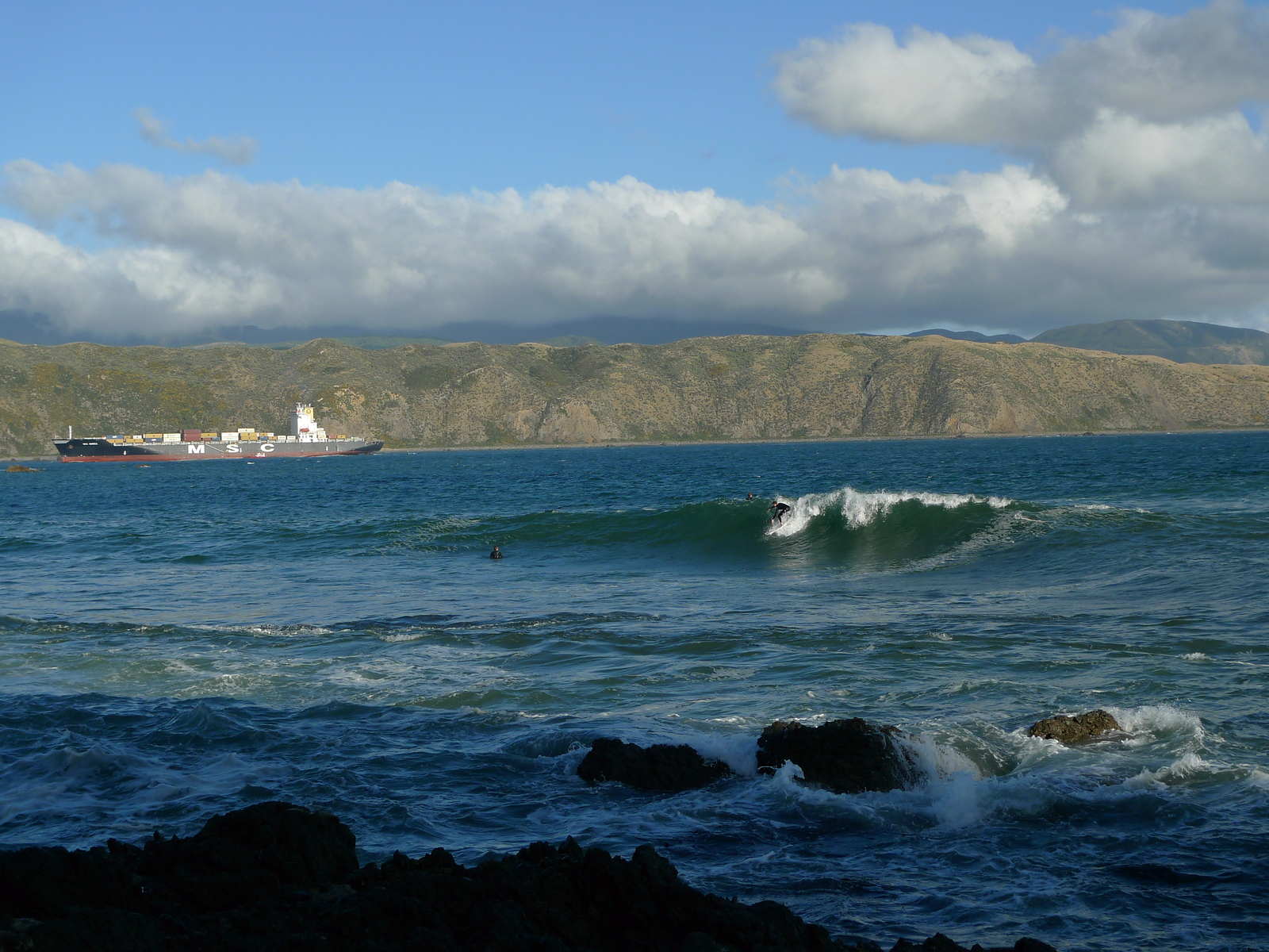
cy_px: 476
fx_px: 2200
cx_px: 634
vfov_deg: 24.4
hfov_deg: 32.2
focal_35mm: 60
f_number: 4
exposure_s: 1/1300
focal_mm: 12.8
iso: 80
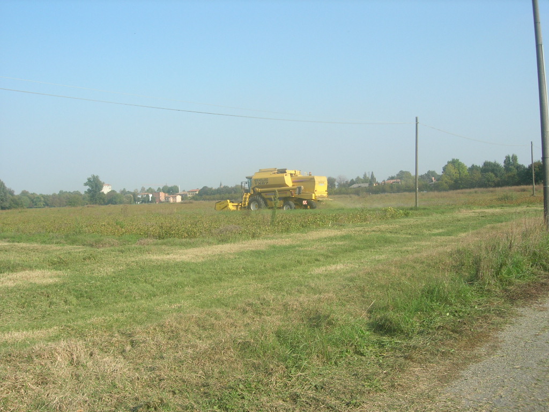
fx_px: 603
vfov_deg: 37.7
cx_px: 274
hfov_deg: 49.0
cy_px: 206
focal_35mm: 38
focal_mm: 7.8
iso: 64
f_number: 4.8
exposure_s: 1/348
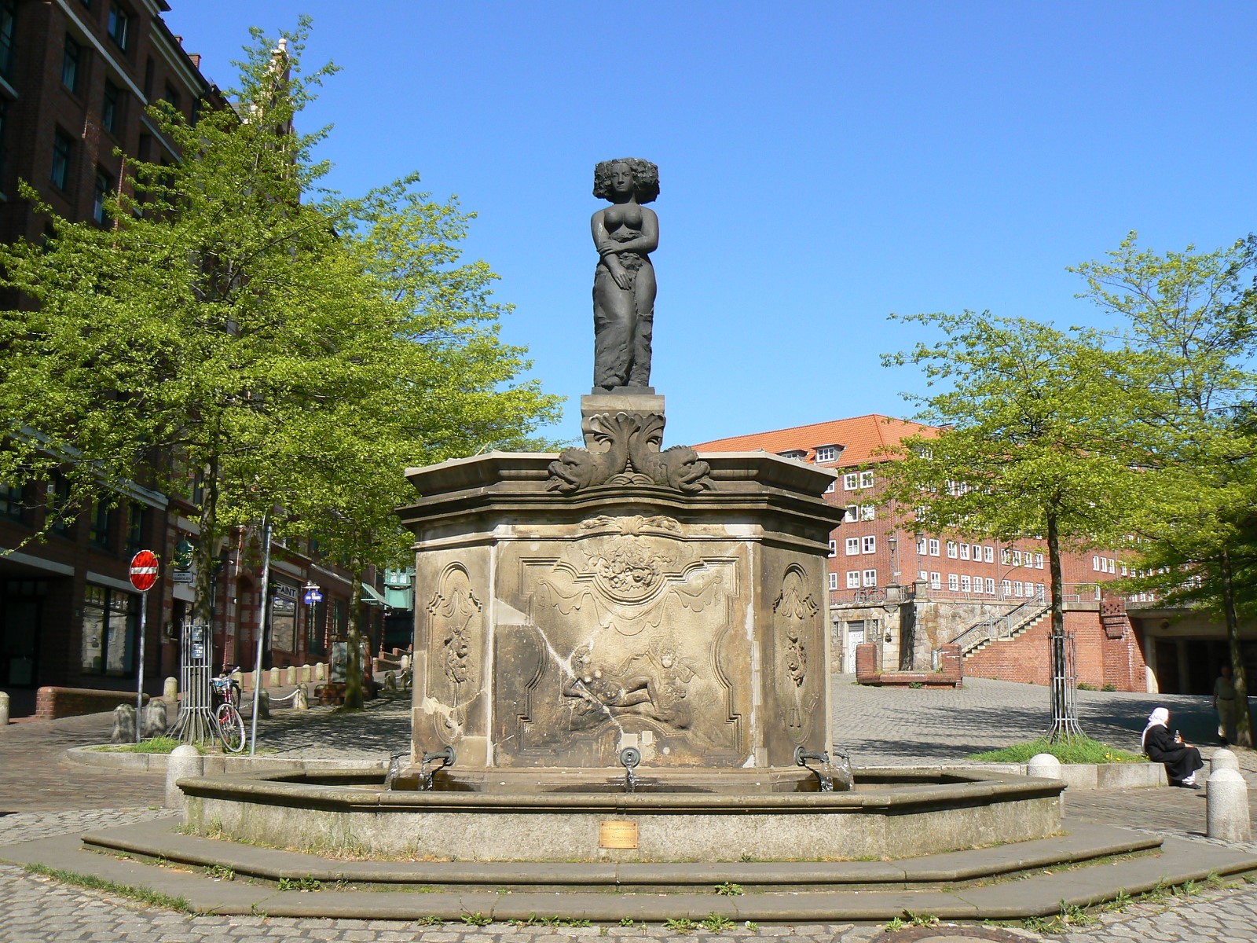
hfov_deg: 51.4
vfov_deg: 39.7
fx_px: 1307
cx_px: 628
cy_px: 472
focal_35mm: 36
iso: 80
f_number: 5.6
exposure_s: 1/400
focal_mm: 6
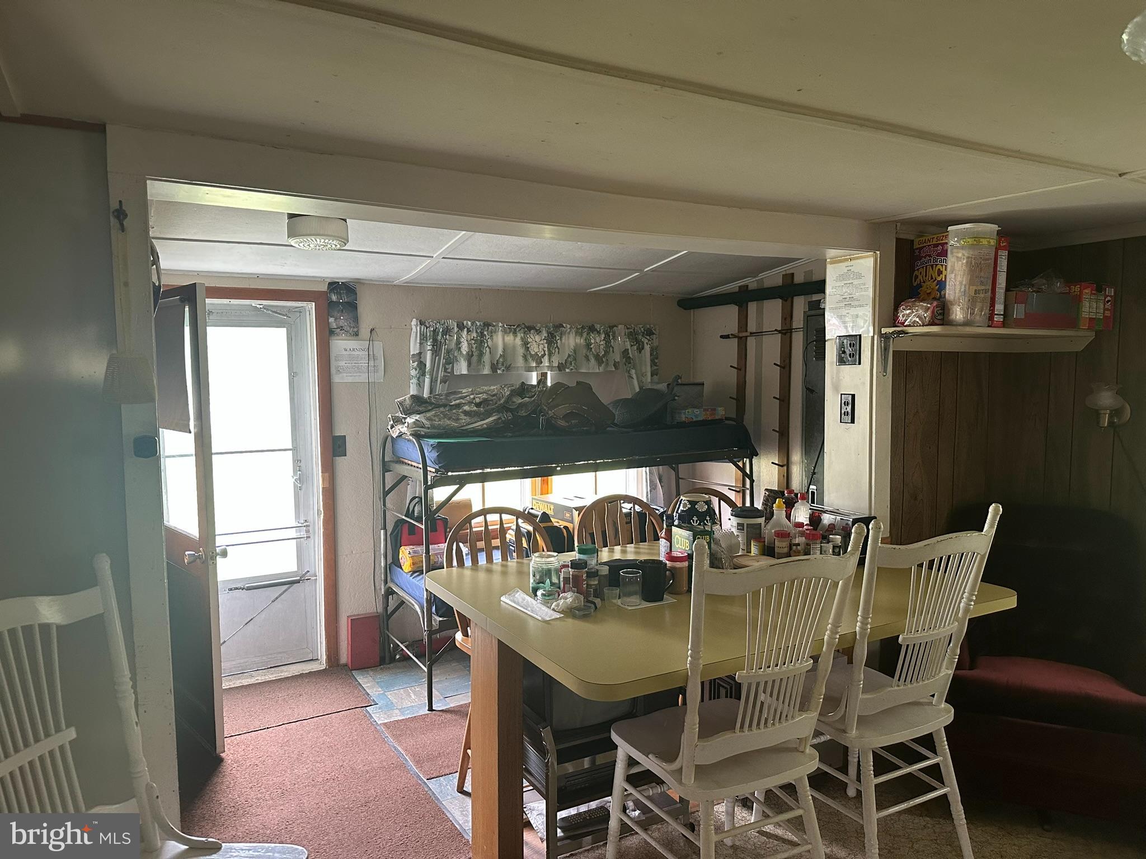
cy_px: 430
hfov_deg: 71.6
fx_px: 795
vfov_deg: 56.8
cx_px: 573
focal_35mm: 24
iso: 320
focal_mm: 6.86
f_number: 1.78
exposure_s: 1/60
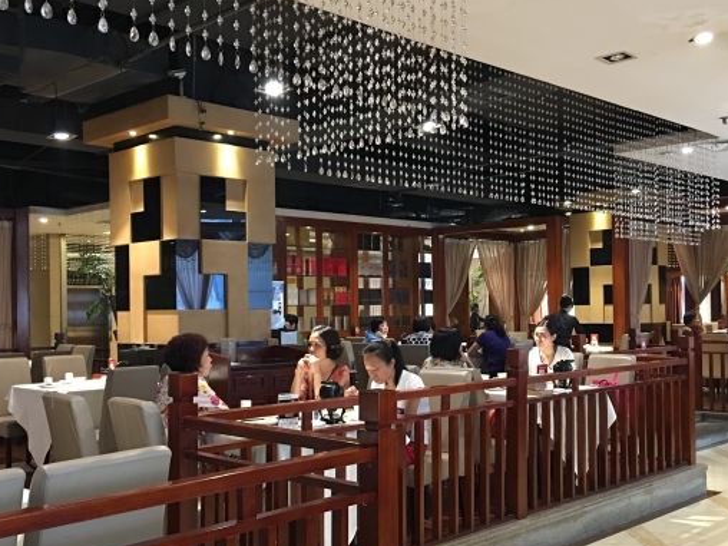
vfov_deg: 35.9
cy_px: 300
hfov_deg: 46.8
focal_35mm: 40
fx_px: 841
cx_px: 364
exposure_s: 1/8
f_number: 2.2
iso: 100
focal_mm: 4.15
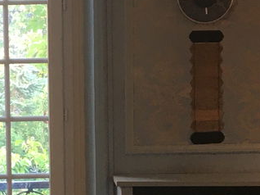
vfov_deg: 10.1
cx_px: 29
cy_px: 178
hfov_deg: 13.4
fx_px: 1096
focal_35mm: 146
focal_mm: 4.15
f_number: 2.2
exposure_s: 1/33
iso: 80
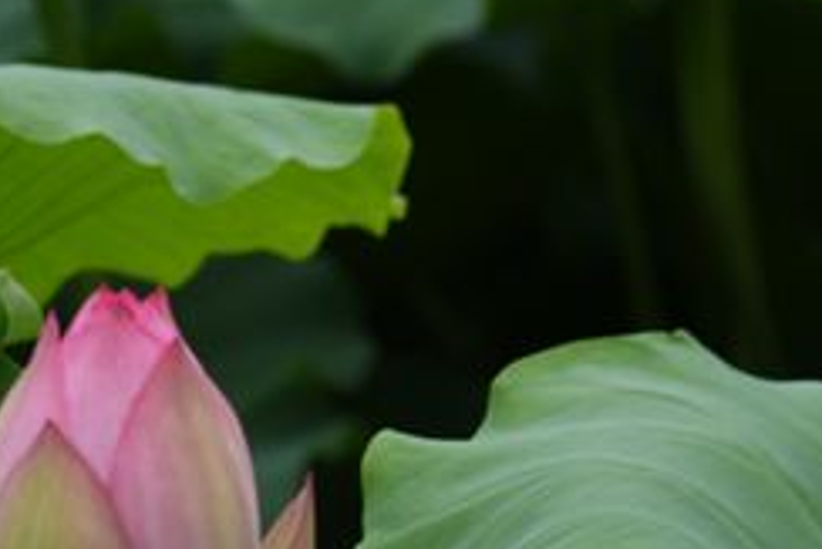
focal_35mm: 504
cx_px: -125
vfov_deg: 2.7
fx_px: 11514
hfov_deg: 4.1
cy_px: 140
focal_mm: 120
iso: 100
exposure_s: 1/500
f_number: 5.6
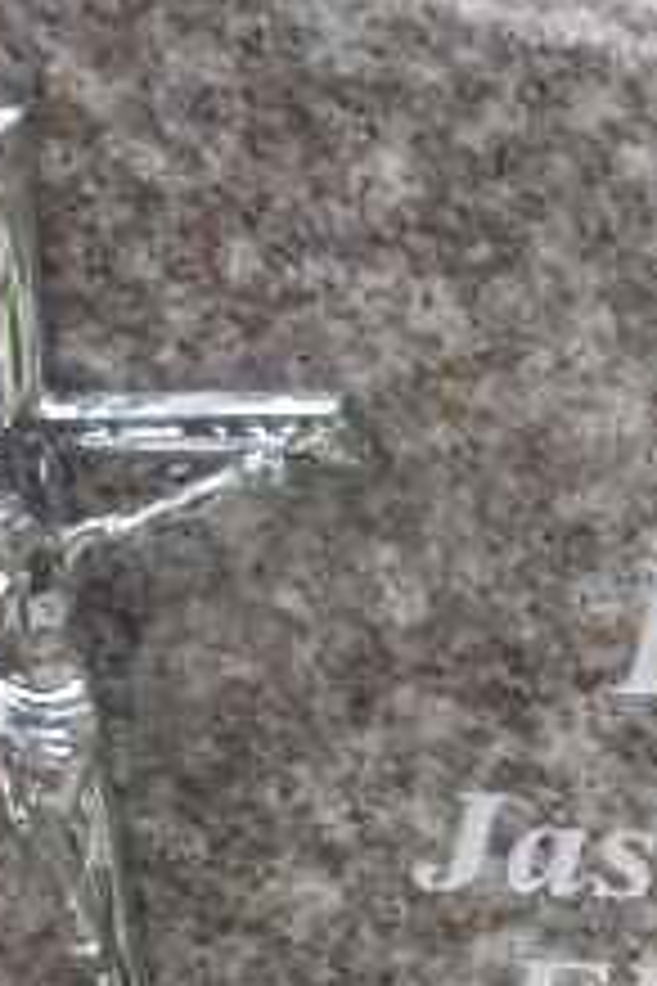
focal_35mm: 252
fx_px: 6898
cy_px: 1004
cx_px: 940
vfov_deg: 8.1
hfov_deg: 5.4
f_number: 6.7
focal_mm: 14.9
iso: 200
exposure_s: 1/30
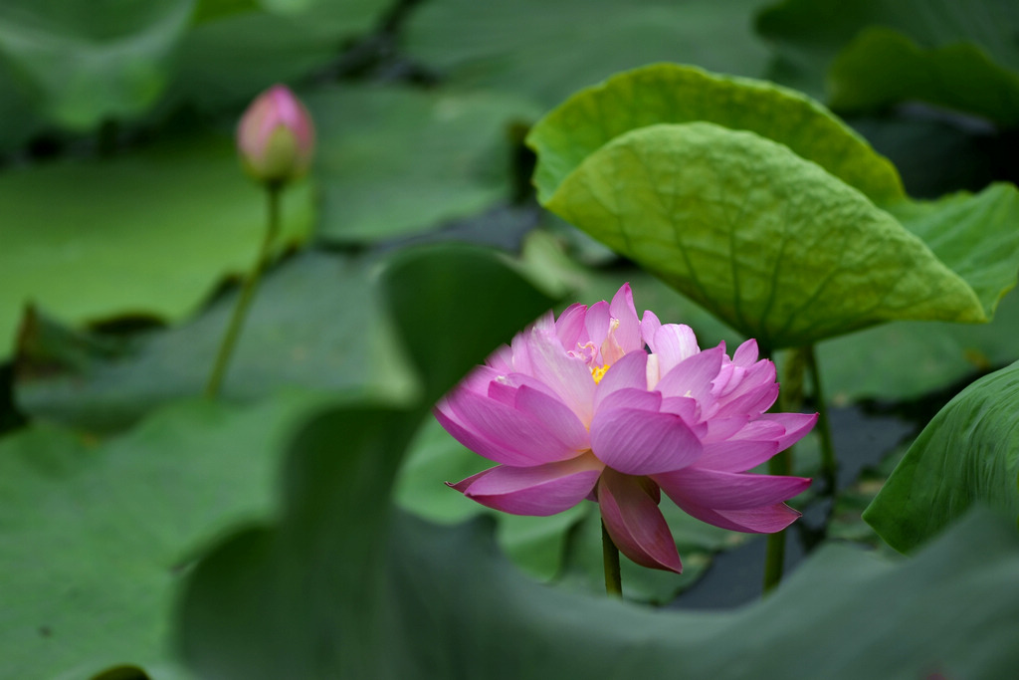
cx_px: 510
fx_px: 6369
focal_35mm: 225
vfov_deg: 6.1
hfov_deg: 9.1
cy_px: 340
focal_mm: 150
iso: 100
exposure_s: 1/2000
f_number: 2.8
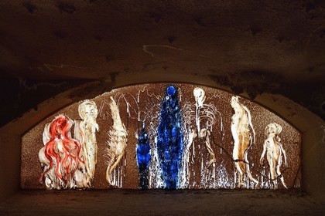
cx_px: 162
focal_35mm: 35
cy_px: 108
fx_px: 316
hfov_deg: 54.4
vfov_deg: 37.9
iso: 1250
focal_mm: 35
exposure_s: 1/40
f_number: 8
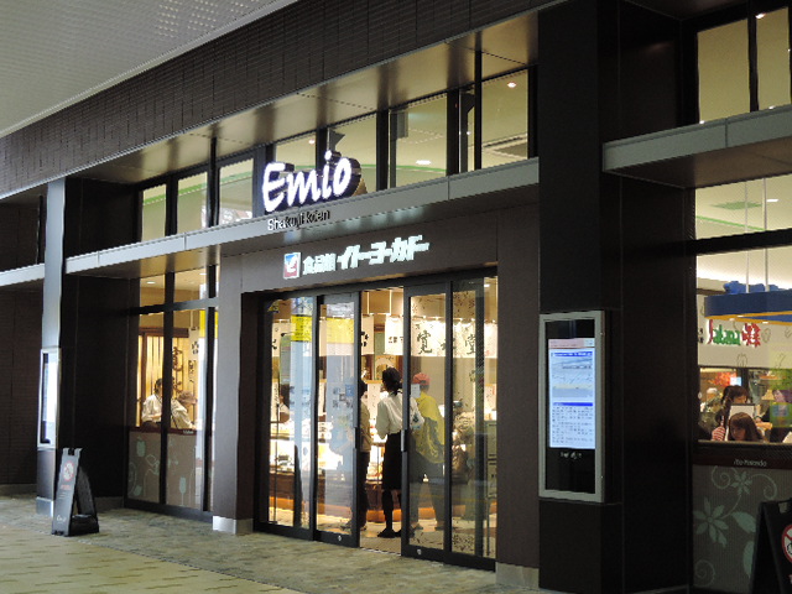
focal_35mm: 50
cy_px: 297
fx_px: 1144
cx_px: 396
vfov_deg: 29.1
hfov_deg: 38.2
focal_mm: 10.7
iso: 400
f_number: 4
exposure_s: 1/50
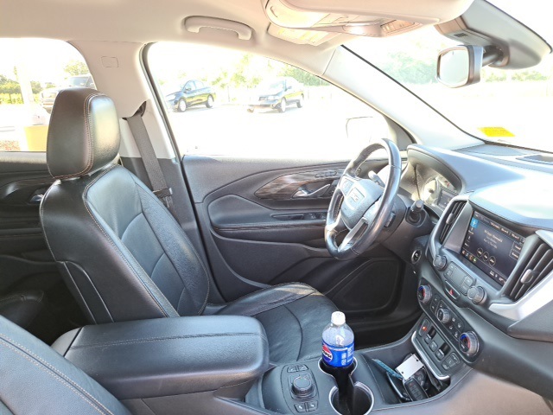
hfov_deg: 71.6
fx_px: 383
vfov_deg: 56.8
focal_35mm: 24
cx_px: 276
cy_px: 208
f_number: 1.8
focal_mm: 5.23
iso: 112
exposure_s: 1/60
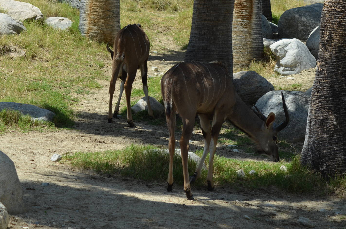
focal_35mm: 168
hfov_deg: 12.3
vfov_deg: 8.1
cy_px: 101
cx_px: 171
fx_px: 1611
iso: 200
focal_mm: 100
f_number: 7.1
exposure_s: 1/800
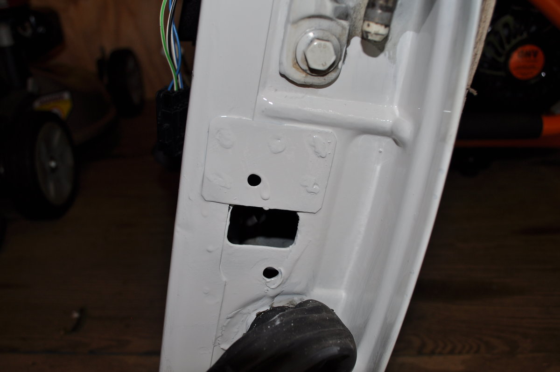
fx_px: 513
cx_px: 280
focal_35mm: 33
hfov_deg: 57.3
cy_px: 186
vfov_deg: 39.9
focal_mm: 22
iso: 200
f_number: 5.6
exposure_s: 1/30
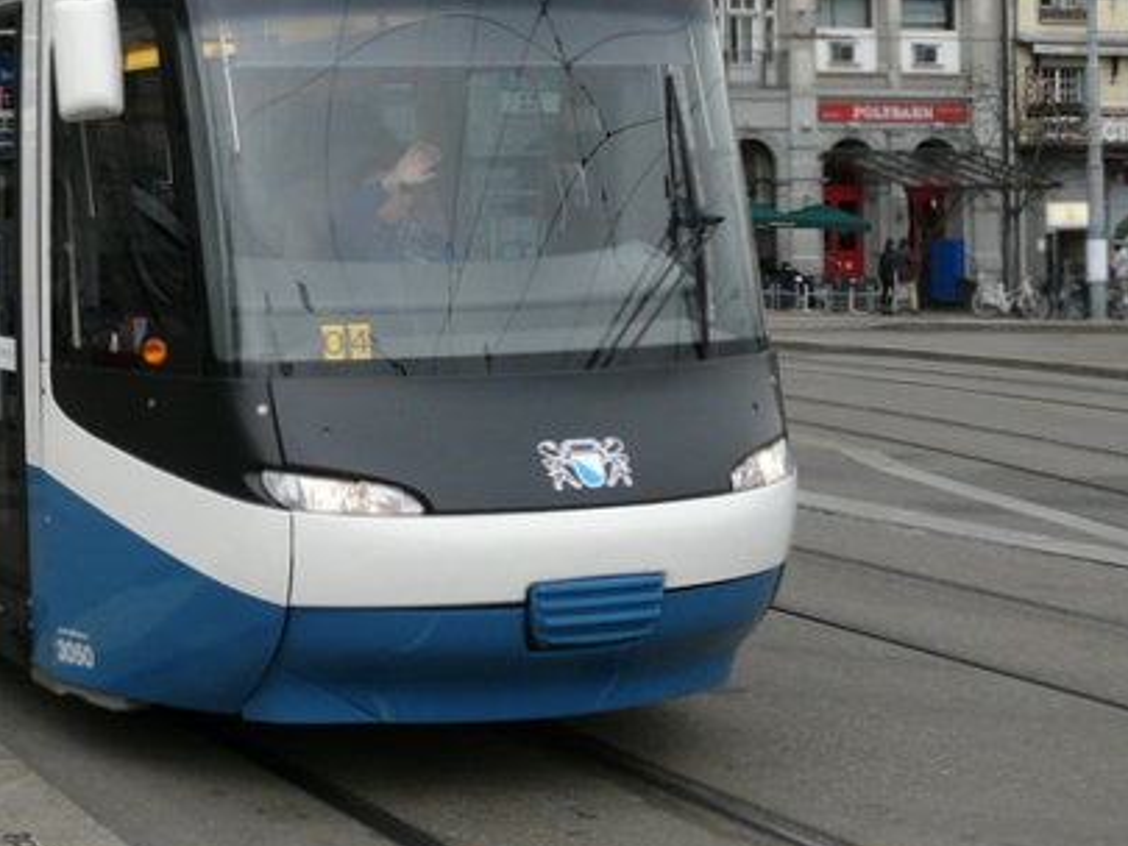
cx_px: 184
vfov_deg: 19.7
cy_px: 195
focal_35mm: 74
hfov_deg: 25.7
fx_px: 2412
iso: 100
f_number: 2.8
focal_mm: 4.9
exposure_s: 1/100
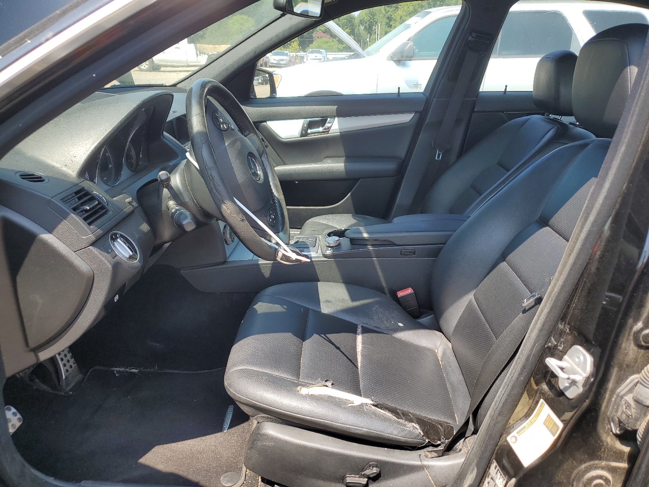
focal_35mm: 26
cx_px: 324
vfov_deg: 53.1
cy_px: 244
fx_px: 487
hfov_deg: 67.3
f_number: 1.5
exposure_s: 1/667
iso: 50
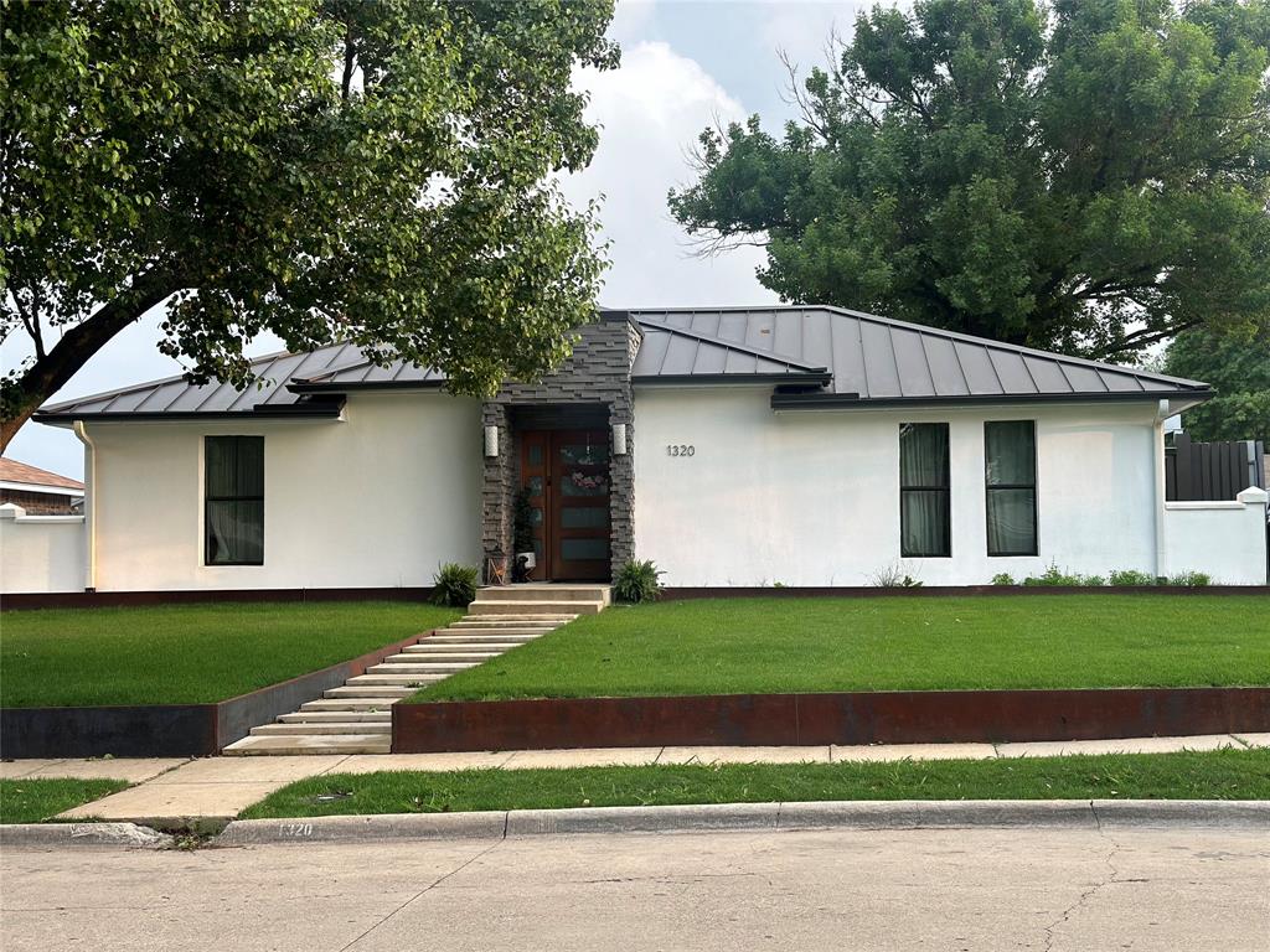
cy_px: 476
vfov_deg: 30.3
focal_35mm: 48
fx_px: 1761
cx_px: 635
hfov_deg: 39.7
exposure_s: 1/251
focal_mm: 6.86
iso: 80
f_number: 1.78
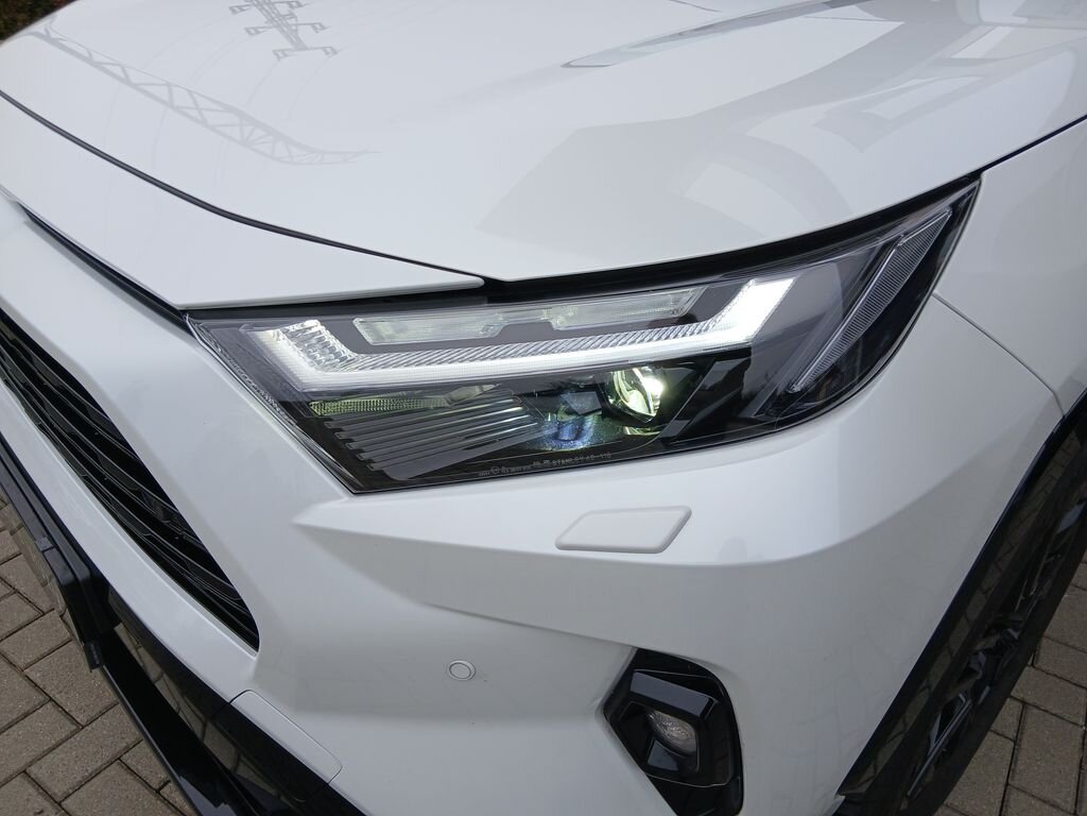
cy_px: 408
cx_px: 544
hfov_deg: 67.3
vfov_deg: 53.1
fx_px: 816
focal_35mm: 26
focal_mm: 3.98
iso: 32
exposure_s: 1/100
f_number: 1.8
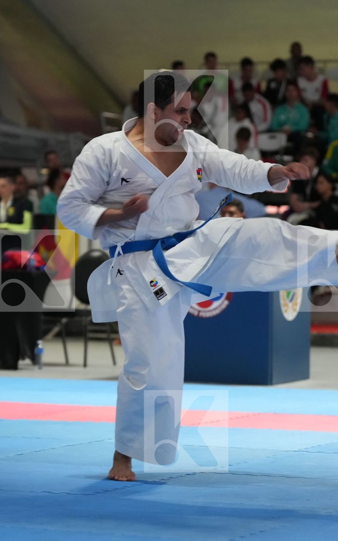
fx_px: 2078
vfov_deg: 14.8
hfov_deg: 9.3
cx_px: 186
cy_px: 271
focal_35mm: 141
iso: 3200
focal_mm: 92
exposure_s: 1/250
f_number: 2.8
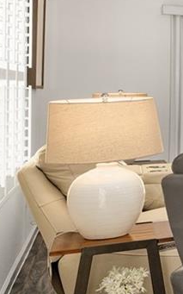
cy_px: 95
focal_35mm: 71
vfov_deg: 28.6
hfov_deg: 10.2
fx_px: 569
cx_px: 607
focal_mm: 14.9
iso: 320
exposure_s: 1/25
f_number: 8
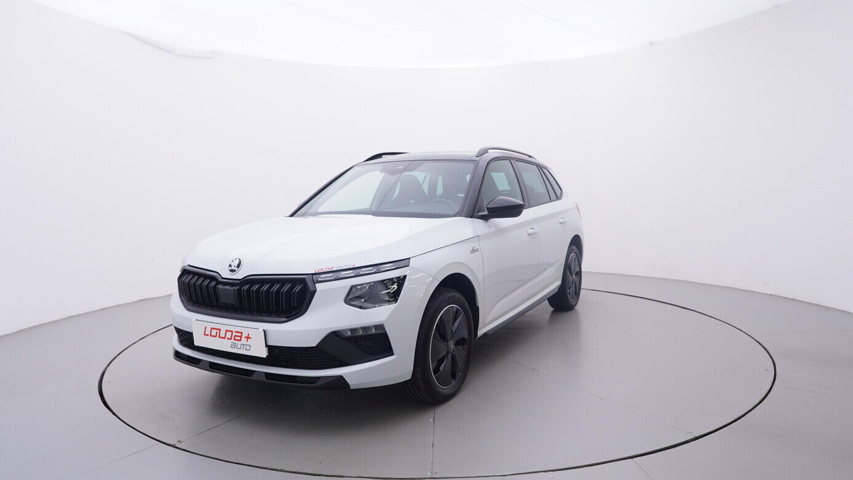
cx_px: 438
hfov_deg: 75.1
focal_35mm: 25
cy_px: 256
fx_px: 555
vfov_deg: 46.7
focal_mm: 15
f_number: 5
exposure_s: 1/80
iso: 200
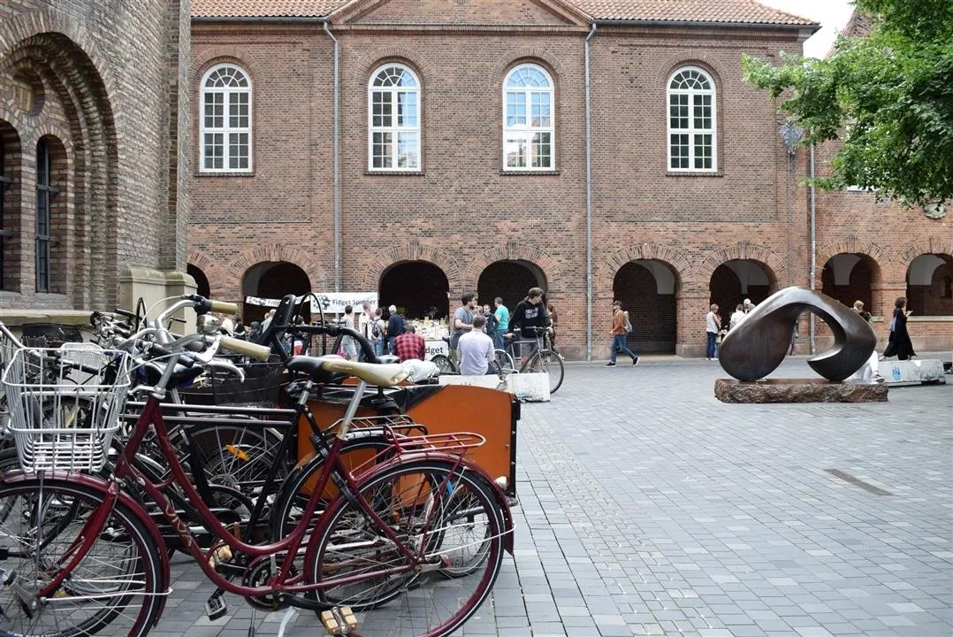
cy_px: 318
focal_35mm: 33
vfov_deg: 40.0
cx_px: 476
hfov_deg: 57.2
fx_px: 874
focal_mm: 22
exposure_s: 1/200
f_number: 7.1
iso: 400
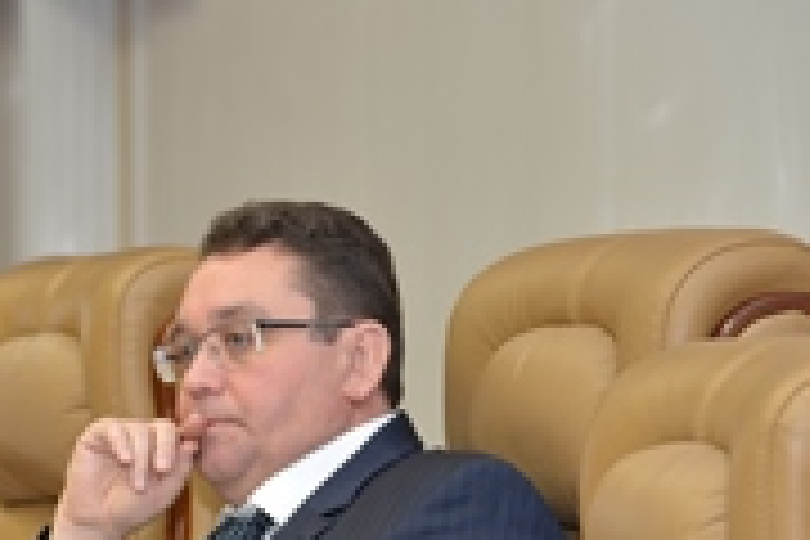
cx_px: 104
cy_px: 508
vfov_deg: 4.9
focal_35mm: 280
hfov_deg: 7.3
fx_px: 6300
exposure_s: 1/60
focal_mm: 120
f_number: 4
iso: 450
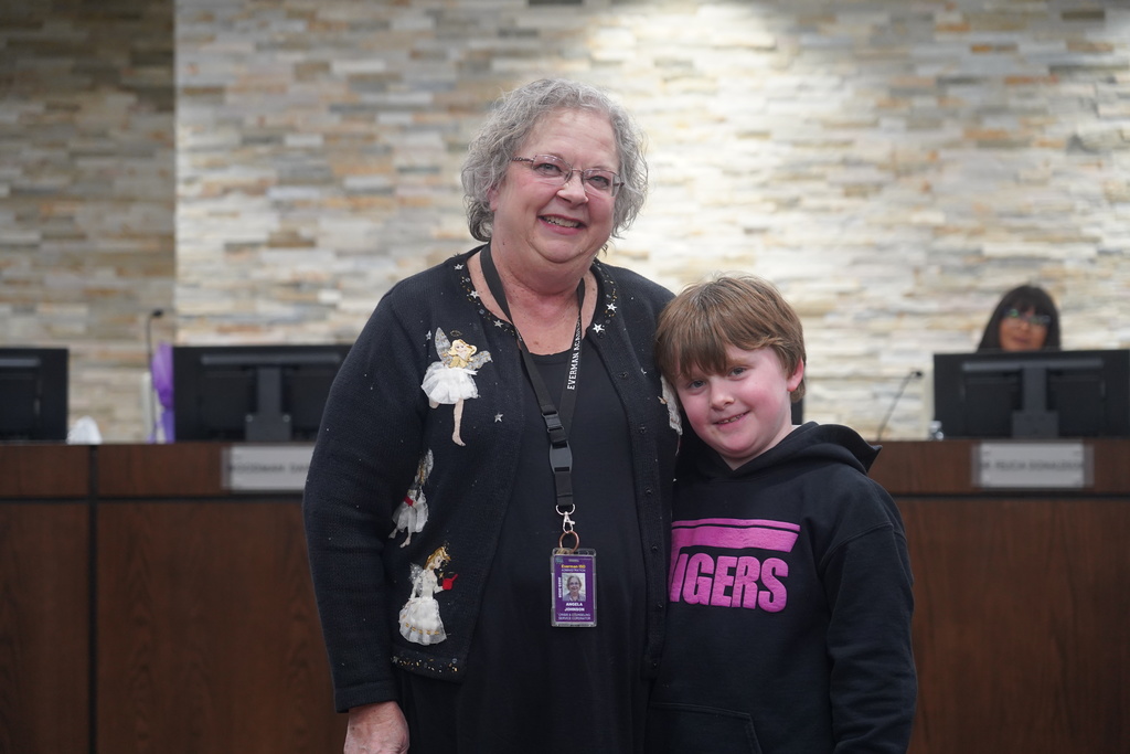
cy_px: 377
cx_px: 565
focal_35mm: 72
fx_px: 2260
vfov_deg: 18.9
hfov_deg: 28.1
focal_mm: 72
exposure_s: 1/160
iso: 2000
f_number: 4
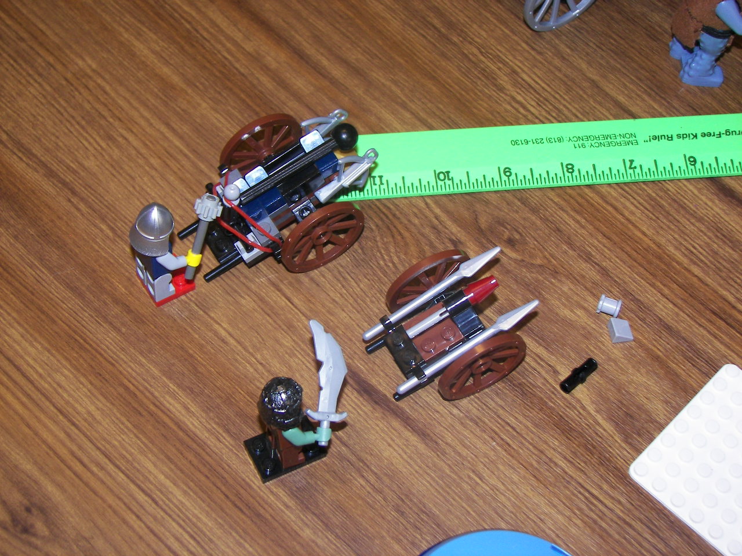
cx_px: 371
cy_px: 278
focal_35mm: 64
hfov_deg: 30.3
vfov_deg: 22.9
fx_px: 1372
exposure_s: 1/30
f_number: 2.8
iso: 100
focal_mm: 10.6
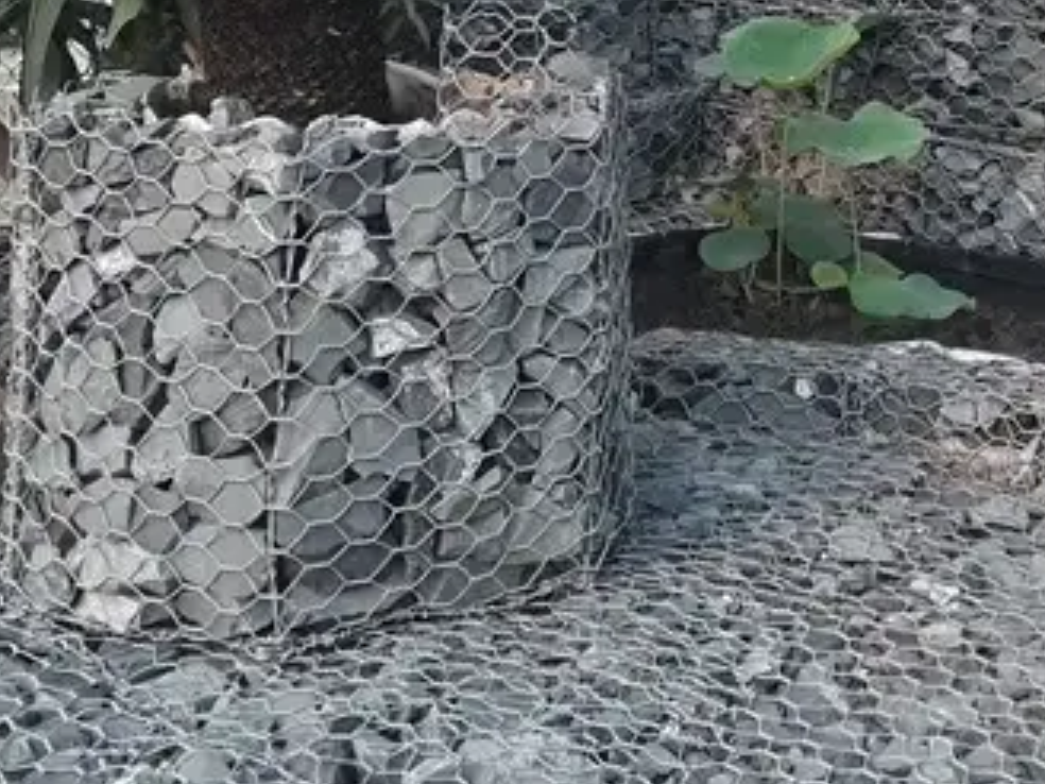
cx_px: 1048
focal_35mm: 74
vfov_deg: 19.1
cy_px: -84
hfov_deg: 25.1
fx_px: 2234
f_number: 1.9
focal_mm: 3.6
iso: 50
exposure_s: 1/100
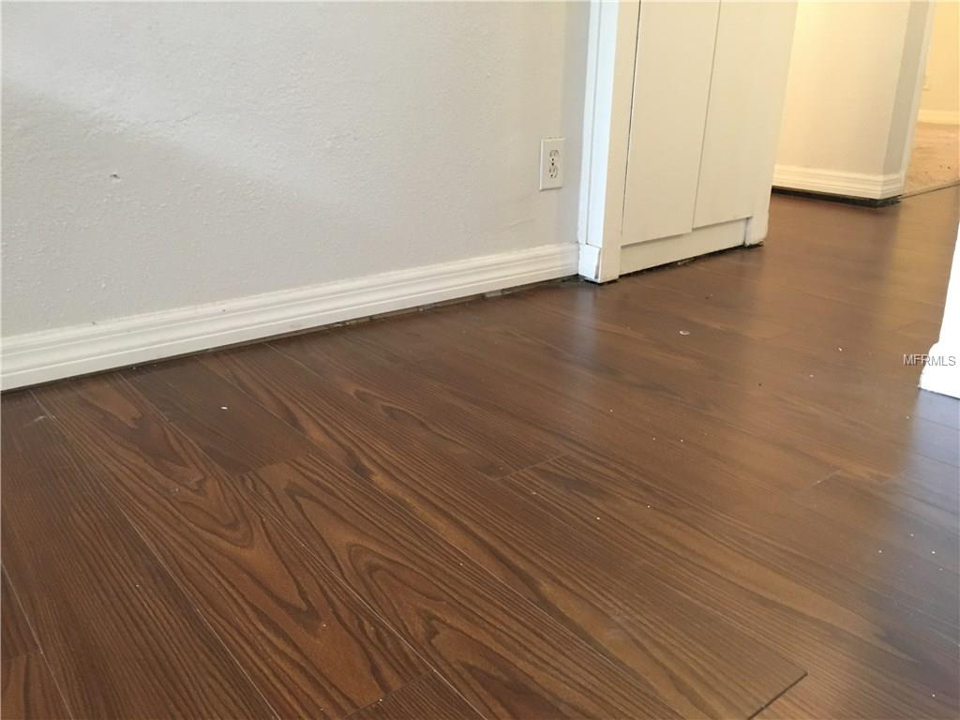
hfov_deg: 61.7
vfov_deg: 48.2
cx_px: 480
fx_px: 804
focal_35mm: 29
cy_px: 360
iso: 160
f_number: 2.2
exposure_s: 1/30
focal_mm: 4.15
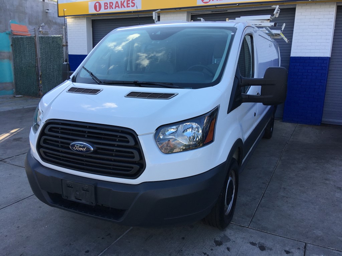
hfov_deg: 61.7
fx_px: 287
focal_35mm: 29
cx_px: 171
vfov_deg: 48.2
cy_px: 128
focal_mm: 4.15
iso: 25
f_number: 2.2
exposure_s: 1/439
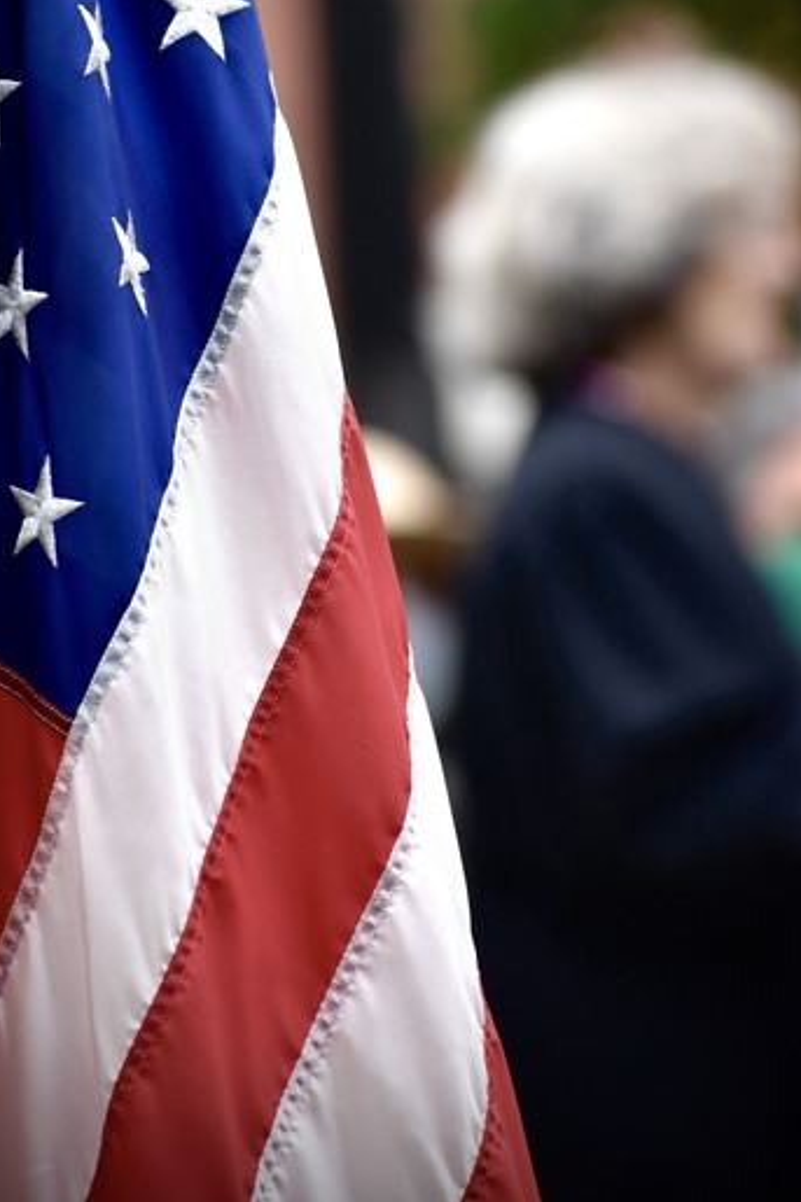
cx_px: 311
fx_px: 16597
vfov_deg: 4.1
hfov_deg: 2.8
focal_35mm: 497
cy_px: 375
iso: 800
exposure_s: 1/800
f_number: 6
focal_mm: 240
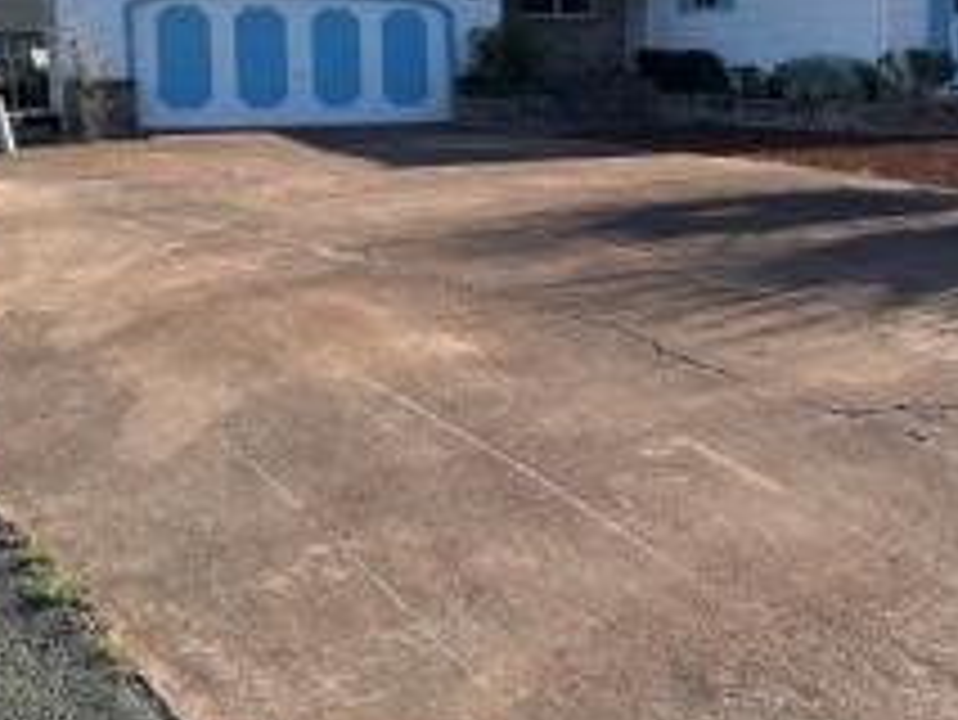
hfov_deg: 41.7
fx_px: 1246
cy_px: 158
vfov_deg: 31.5
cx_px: 616
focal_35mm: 45
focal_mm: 6.86
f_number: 1.78
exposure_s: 1/3717
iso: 80
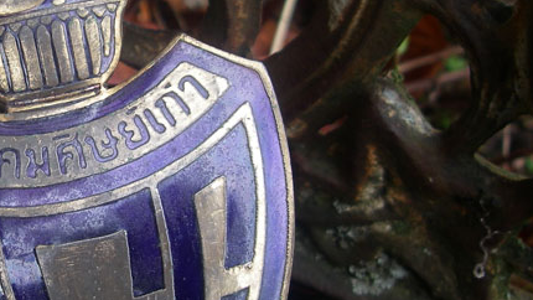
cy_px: 133
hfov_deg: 26.7
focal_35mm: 77
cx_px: 64
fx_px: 1088
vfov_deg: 15.7
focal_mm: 6.3
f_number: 3.3
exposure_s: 1/60
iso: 64
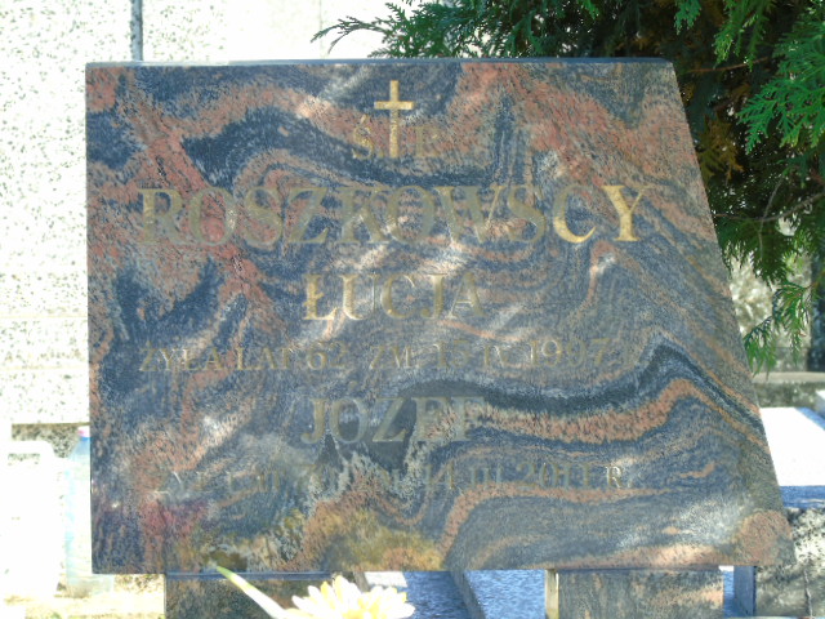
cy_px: 310
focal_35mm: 162
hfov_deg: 12.2
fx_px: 3861
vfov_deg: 9.2
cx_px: 412
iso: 160
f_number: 4.9
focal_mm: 29
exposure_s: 1/125
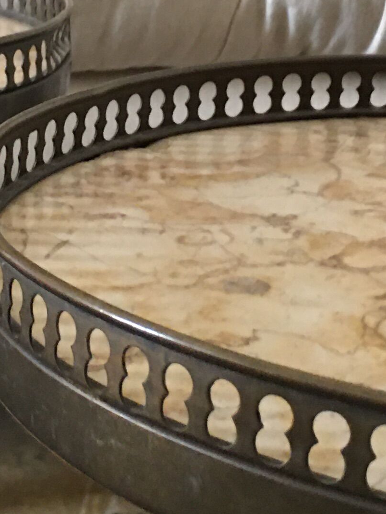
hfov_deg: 13.5
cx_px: 72
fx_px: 1620
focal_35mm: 109
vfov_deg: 18.0
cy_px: 158
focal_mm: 4.15
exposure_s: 1/10
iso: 80
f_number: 2.2
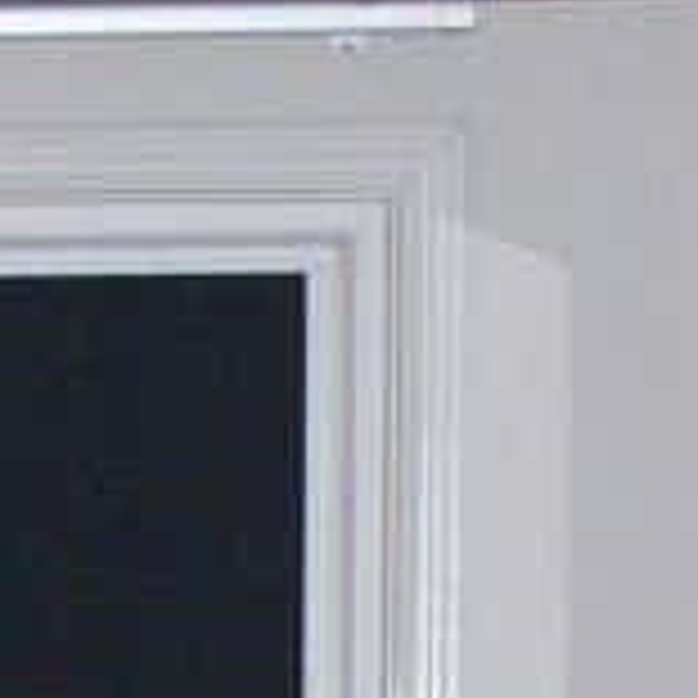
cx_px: -1878
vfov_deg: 5.3
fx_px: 7277
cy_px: 1720
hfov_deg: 5.0
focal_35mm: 319
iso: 200
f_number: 2.8
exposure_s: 1/30
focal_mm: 7.4
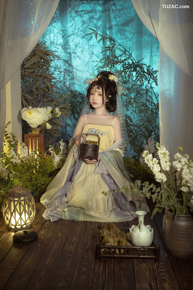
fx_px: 281
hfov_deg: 37.9
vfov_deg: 54.4
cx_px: 96
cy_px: 145
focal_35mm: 35
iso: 640
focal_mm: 35
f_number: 3.5
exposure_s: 1/60
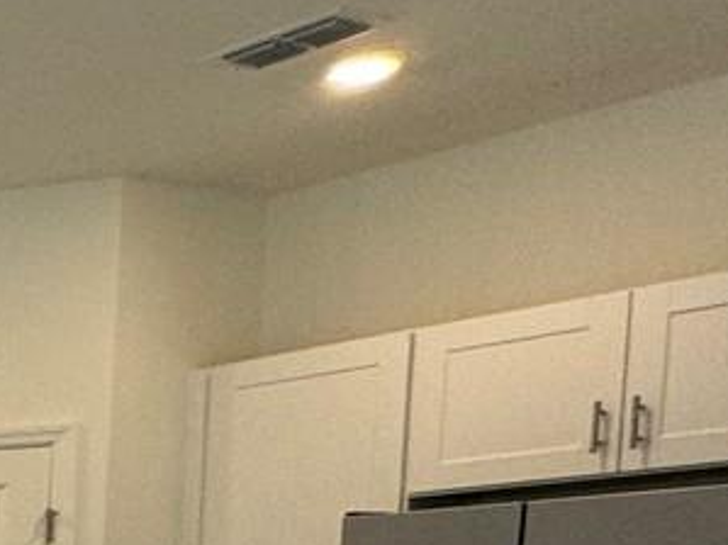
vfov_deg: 17.5
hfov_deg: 15.7
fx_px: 1577
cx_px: -950
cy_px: 830
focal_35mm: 75
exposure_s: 1/120
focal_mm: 2.22
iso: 125
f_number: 2.2
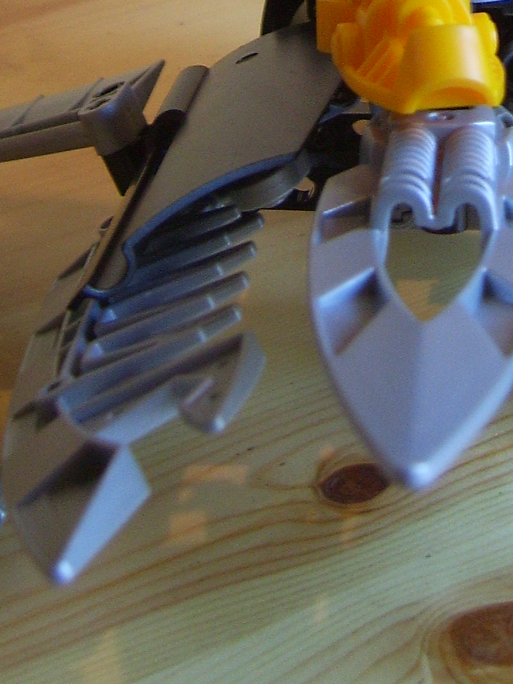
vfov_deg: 17.0
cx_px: 442
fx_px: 2134
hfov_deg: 13.6
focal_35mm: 108
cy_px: -242
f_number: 2.8
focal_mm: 7.8
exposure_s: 1/30
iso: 92
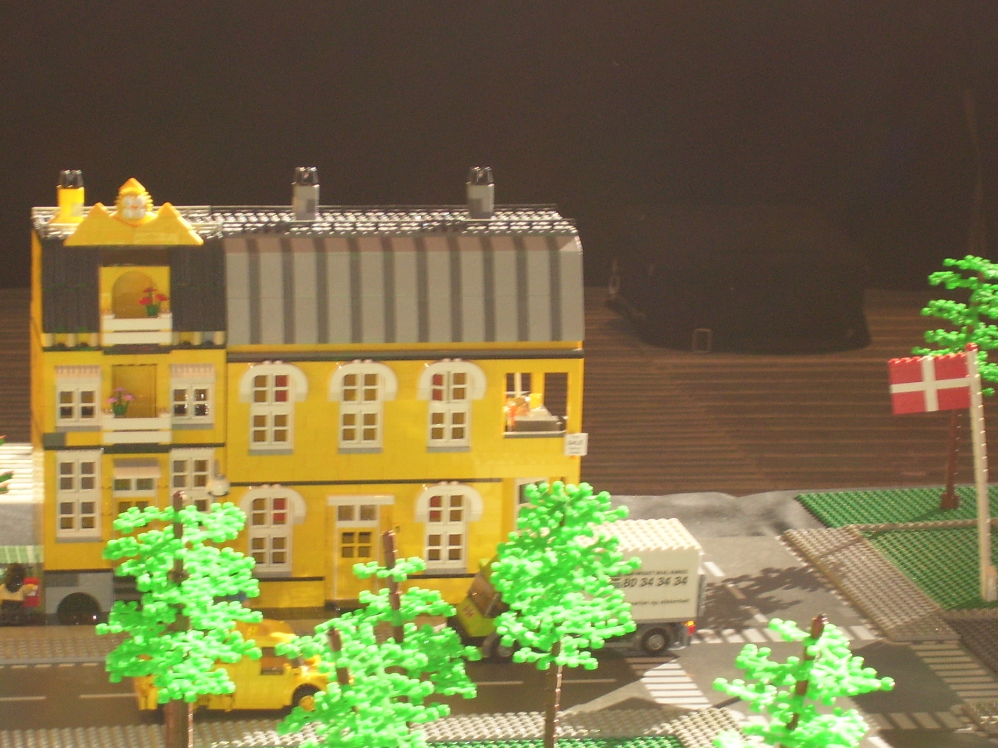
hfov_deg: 14.7
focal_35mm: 134
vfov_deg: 11.1
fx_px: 3864
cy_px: 442
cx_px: 417
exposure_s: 1/90
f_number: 4.6
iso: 125
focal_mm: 18
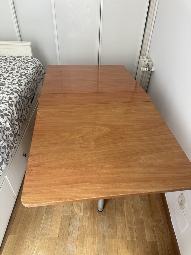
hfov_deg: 56.8
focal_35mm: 24
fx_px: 177
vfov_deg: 71.6
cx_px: 96
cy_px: 128
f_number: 1.78
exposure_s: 1/121
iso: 125
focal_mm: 6.86
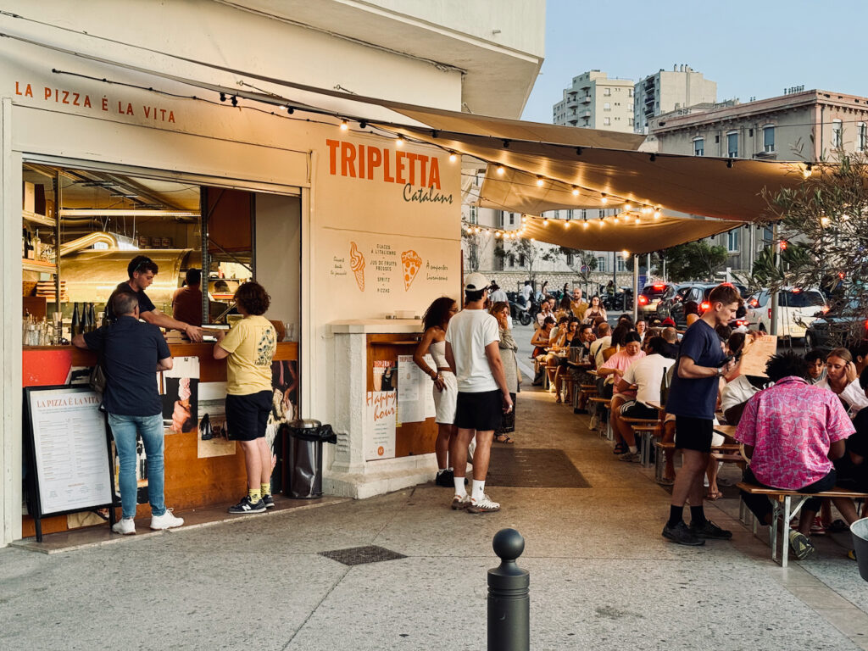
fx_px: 1204
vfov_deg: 30.3
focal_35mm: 48
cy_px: 326
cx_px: 434
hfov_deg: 39.7
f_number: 1.78
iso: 125
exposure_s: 1/50
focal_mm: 6.76
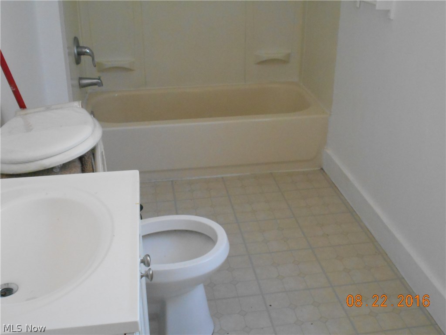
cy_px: 168
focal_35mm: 44
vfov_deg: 32.9
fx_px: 567
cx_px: 223
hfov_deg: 42.9
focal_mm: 7.7
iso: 800
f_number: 4.2
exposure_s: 1/80
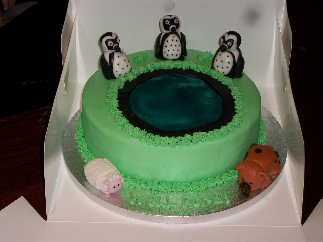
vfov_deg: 19.1
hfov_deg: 25.3
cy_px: 121
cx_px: 162
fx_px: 718
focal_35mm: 77
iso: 80
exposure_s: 1/50
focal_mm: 13.7
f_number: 4.6
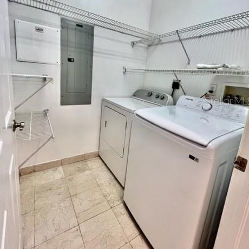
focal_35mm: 16
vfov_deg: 86.4
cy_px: 101
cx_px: 126
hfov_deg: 87.4
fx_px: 130
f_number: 1.8
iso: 200
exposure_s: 1/120
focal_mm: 1.57
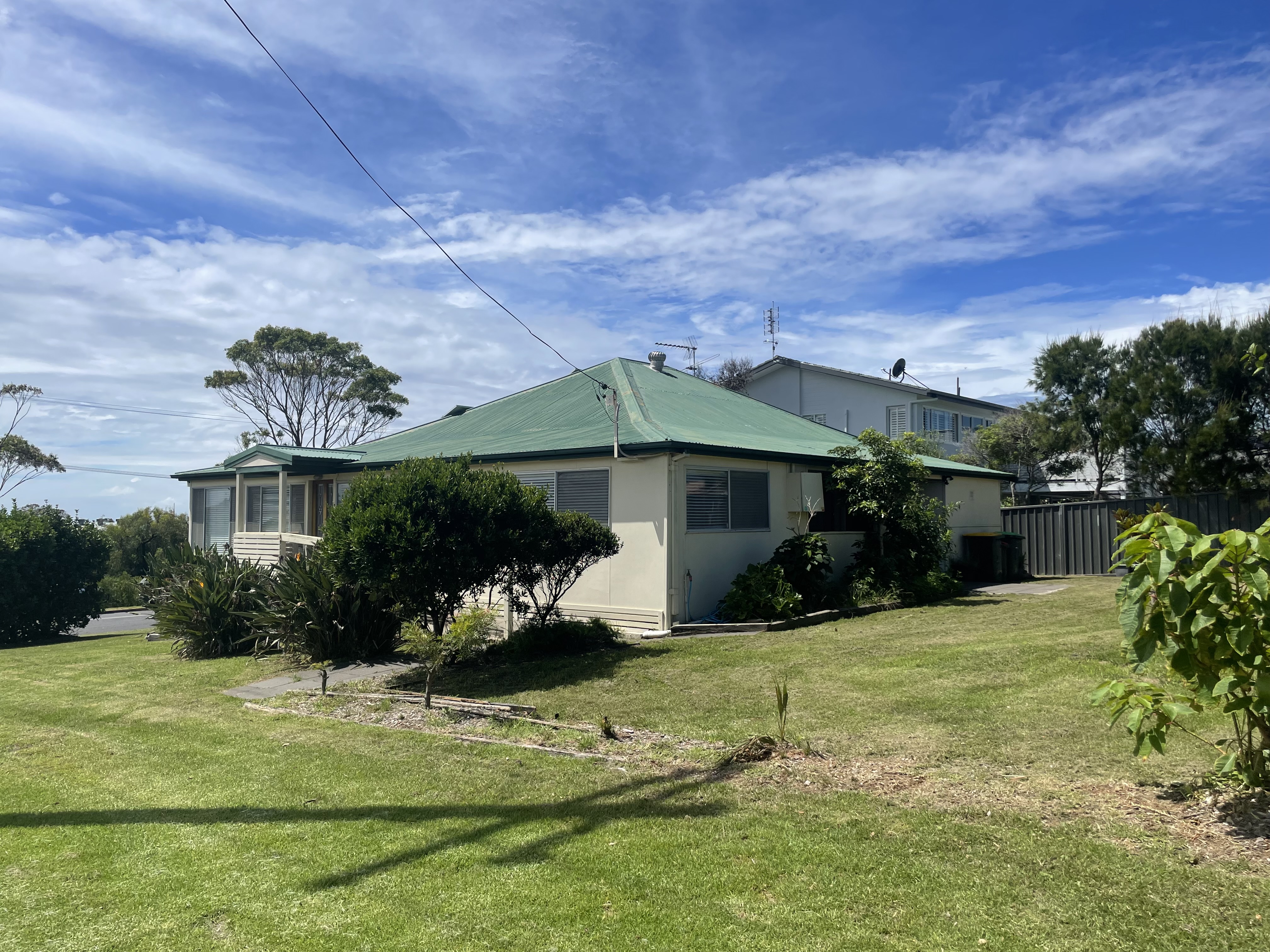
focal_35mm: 26
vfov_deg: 53.1
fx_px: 954
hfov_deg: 67.3
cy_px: 476
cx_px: 635
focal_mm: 4.2
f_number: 1.6
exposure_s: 1/5814
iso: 32
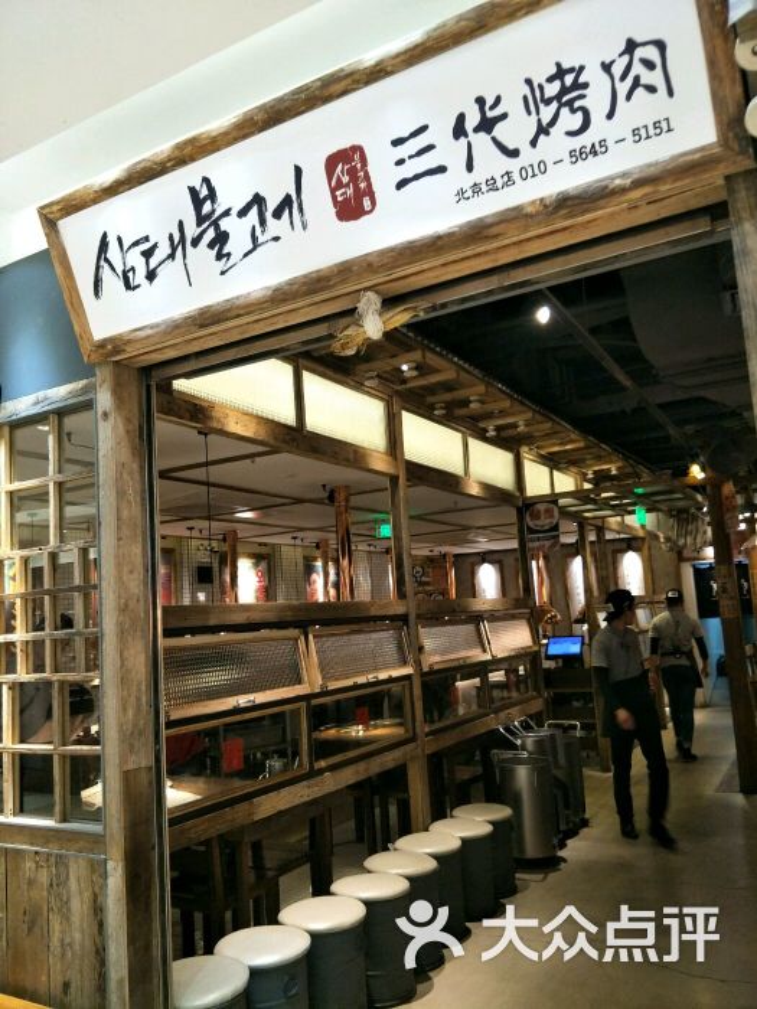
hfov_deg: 61.1
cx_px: 378
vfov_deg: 76.4
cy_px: 504
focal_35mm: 22
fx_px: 641
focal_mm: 3.79
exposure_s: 1/33
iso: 168
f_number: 1.7
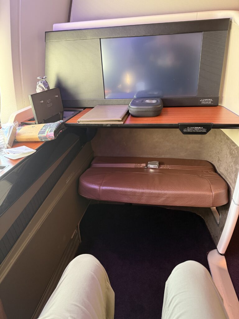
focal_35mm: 24
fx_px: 221
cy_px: 160
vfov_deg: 71.6
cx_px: 120
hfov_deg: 56.8
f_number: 1.78
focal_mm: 6.76
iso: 320
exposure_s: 1/54
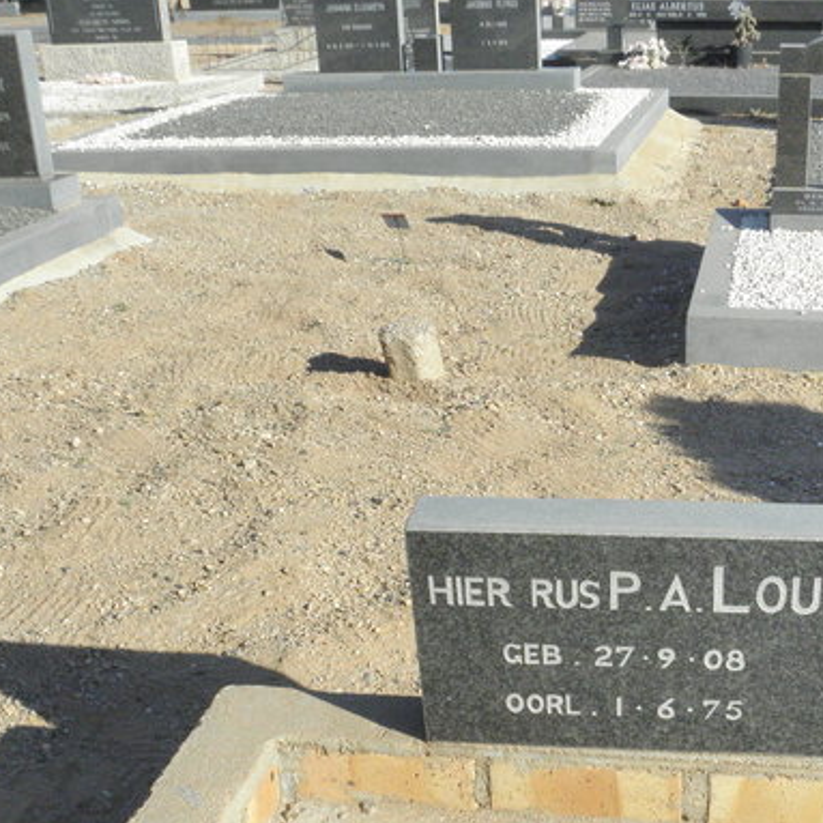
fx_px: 1291
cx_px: 561
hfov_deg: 35.0
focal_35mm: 48
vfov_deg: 34.7
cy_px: 610
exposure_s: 1/640
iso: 200
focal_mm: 4.6
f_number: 6.3
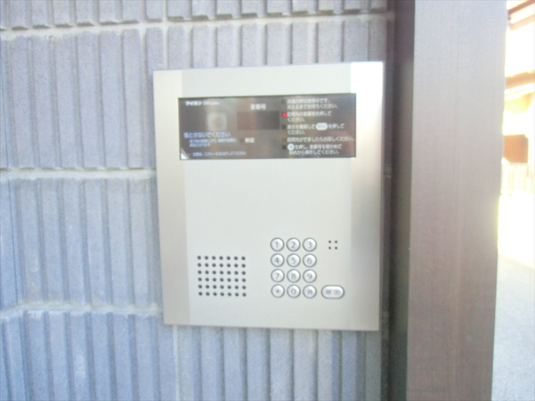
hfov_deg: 71.6
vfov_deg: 56.8
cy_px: 200
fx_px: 371
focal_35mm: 24
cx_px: 268
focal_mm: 4.24
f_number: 3
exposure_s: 1/80
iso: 400
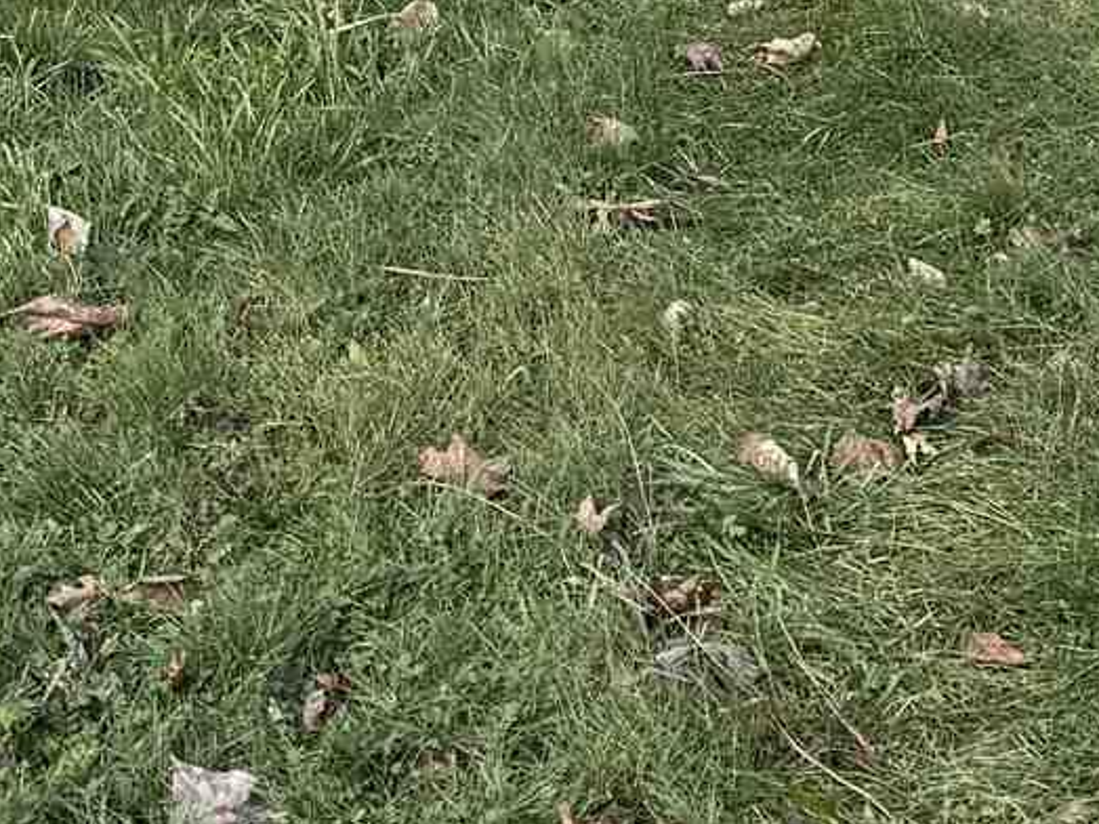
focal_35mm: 141
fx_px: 4475
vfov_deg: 9.3
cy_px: -1217
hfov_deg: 13.9
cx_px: 889
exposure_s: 1/2110
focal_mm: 6.76
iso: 80
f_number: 1.78
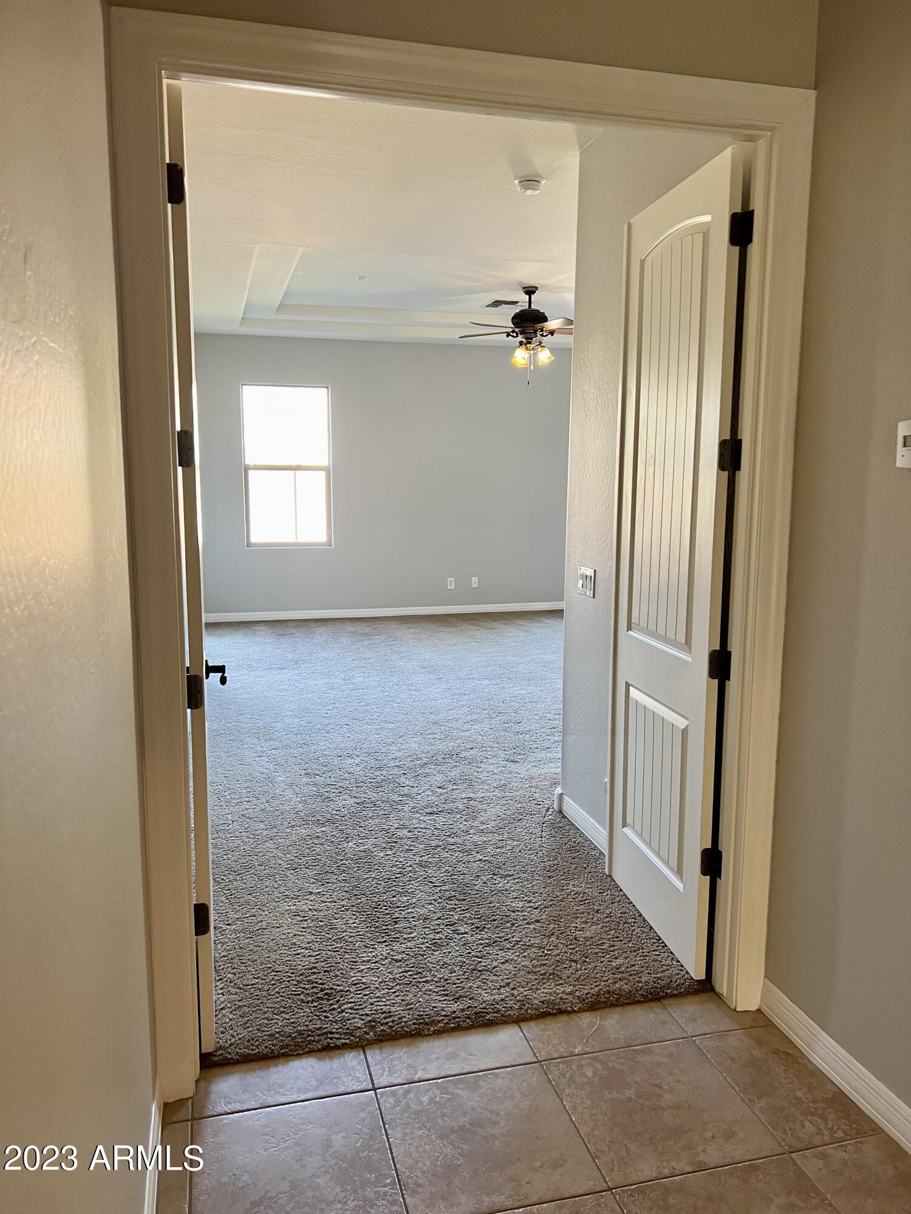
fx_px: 912
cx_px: 456
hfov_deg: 53.1
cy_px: 607
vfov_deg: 67.3
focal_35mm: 26
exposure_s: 1/60
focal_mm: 5.7
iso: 125
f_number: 1.5
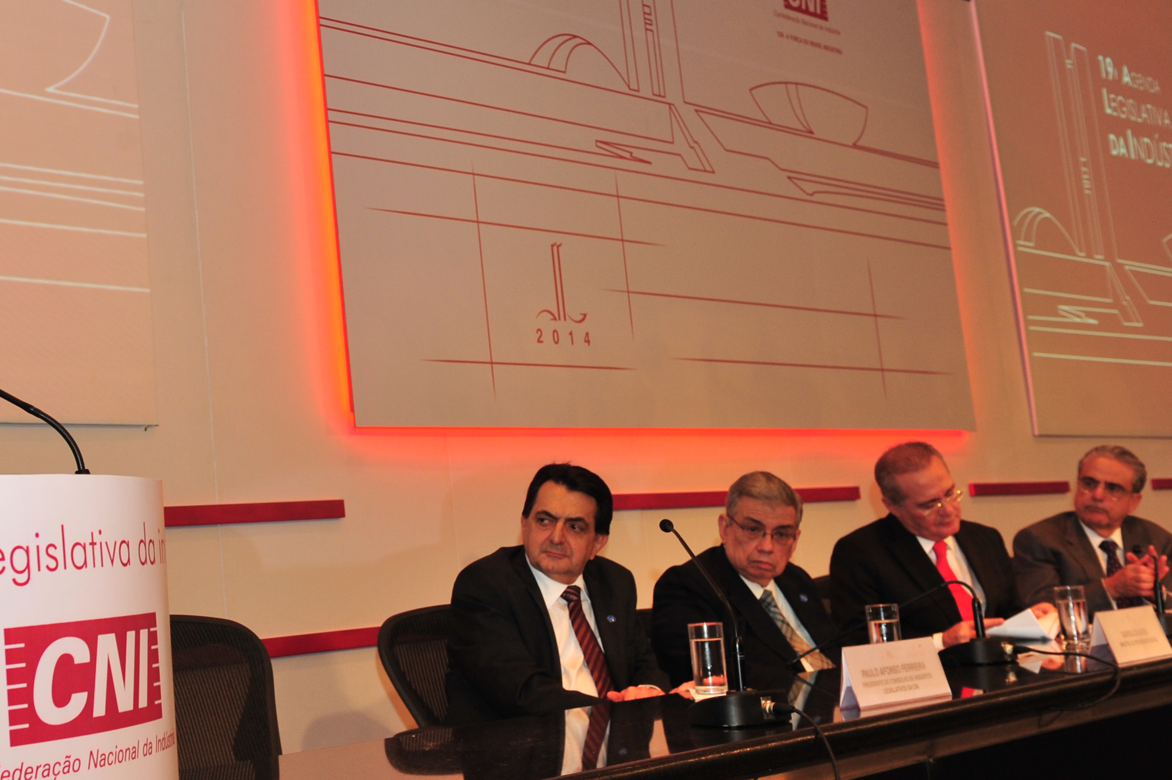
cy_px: 283
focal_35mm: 63
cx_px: 237
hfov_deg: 31.1
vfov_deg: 21.5
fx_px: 2050
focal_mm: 36
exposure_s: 1/60
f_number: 5.6
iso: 800
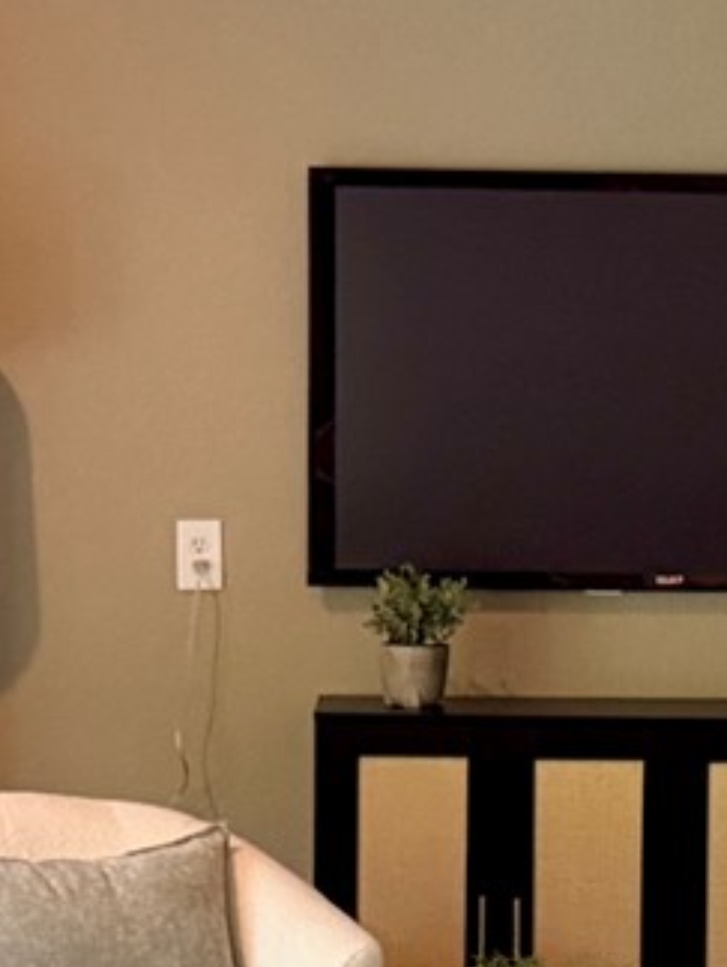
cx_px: 715
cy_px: 736
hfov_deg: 9.7
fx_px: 4248
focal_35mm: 152
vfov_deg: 12.9
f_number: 1.78
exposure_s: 1/60
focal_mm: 6.76
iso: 500
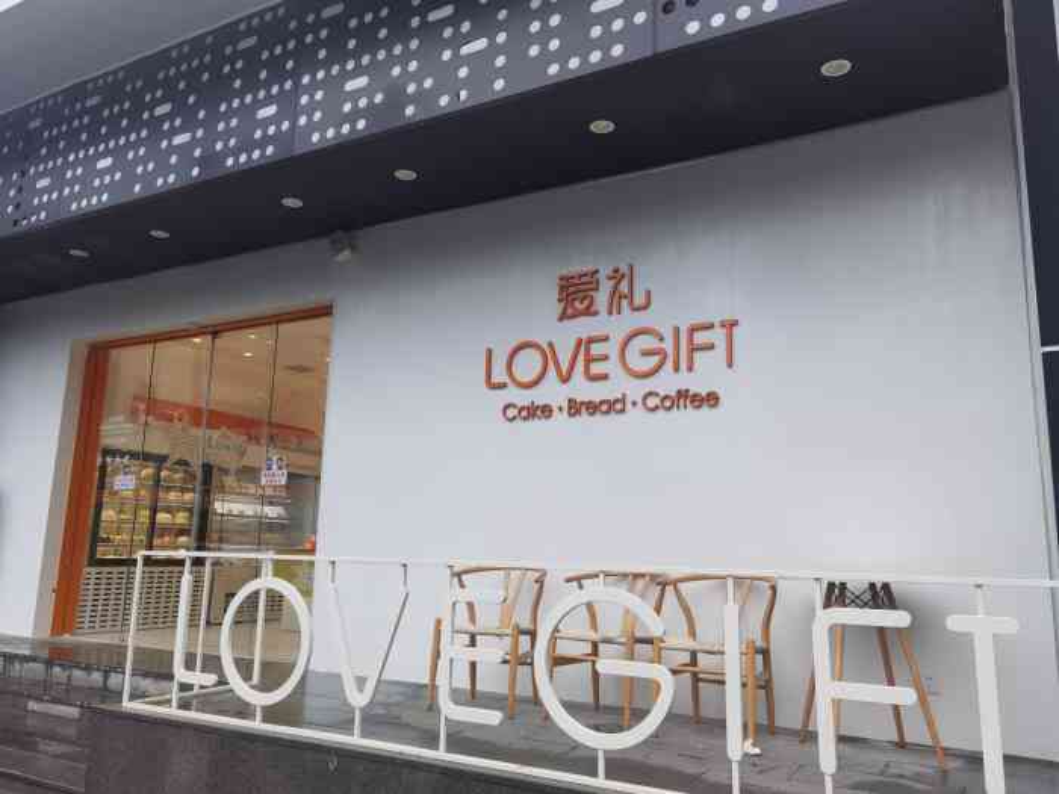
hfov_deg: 65.3
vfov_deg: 51.4
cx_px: 530
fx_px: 826
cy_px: 397
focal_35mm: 27
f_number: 1.9
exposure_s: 1/1000
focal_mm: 6.71
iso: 50
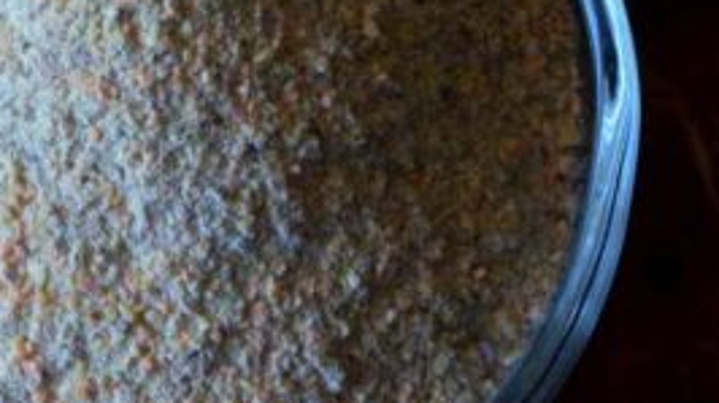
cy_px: -364
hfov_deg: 10.3
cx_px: 241
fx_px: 4000
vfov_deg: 5.7
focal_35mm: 210
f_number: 22
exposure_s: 1/40
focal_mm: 52
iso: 4000
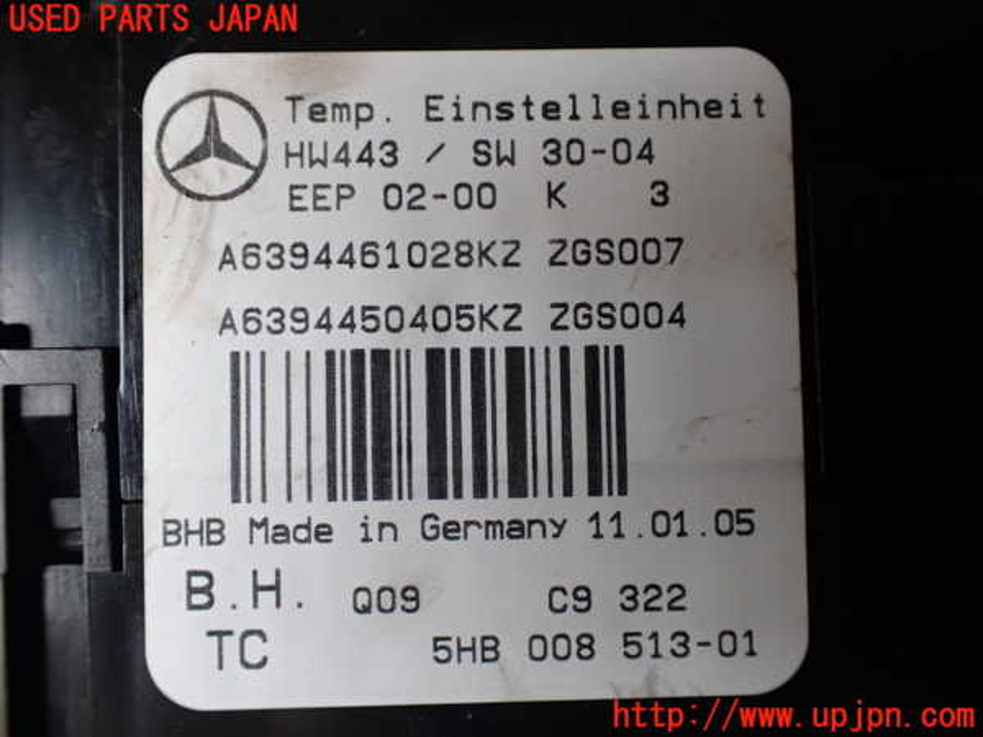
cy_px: 368
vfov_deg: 46.8
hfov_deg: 60.0
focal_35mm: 30
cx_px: 492
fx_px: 852
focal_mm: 5.4
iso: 250
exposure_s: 1/125
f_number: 2.3
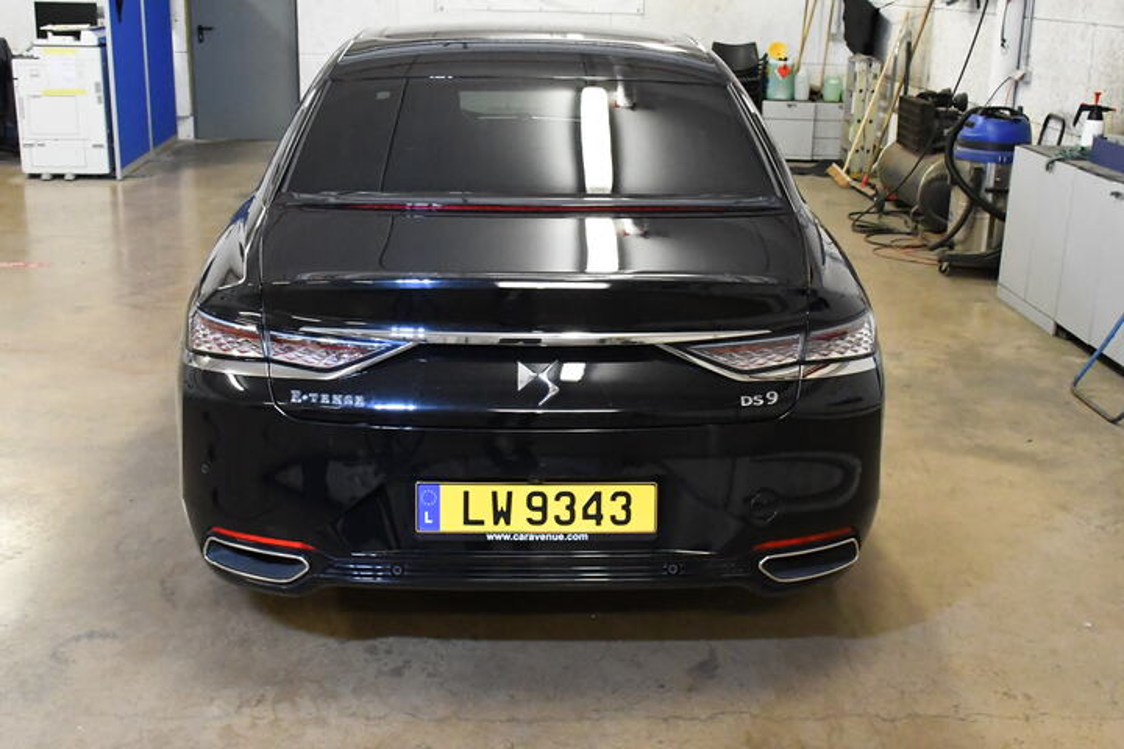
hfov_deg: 44.5
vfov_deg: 30.5
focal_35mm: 44
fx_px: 1374
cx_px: 562
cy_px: 374
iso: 10000
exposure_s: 1/160
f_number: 6.3
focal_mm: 22
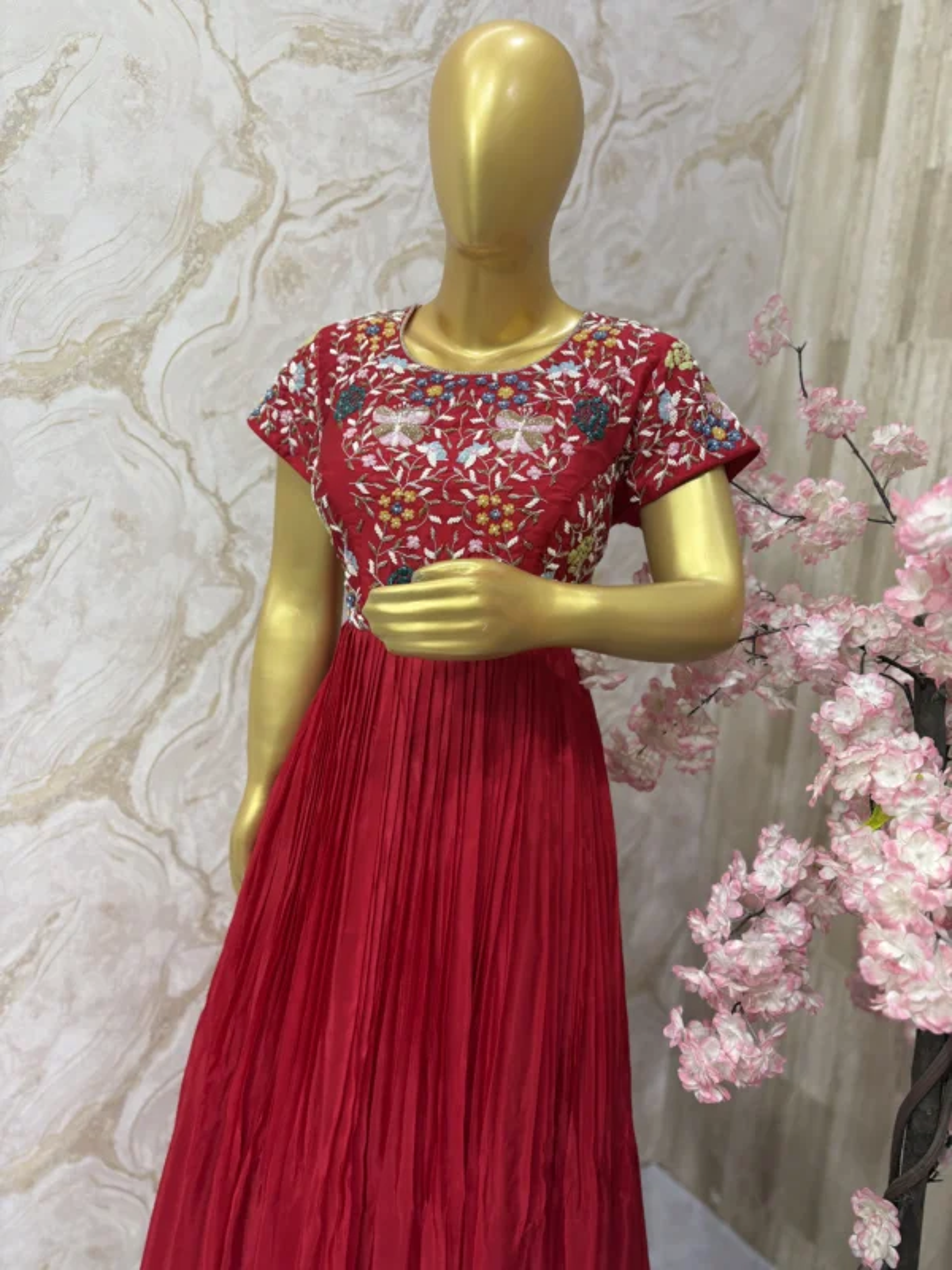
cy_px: 635
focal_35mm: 26
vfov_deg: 67.3
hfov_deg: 53.1
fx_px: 953
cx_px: 476
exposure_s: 1/100
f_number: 1.6
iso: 100
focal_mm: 6
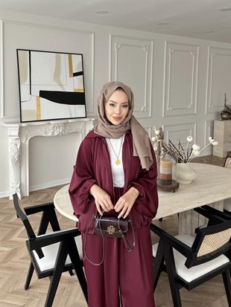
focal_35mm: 24
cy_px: 154
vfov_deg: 71.6
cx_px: 116
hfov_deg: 56.8
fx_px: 213
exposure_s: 1/153
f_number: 1.78
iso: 64
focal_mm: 6.86
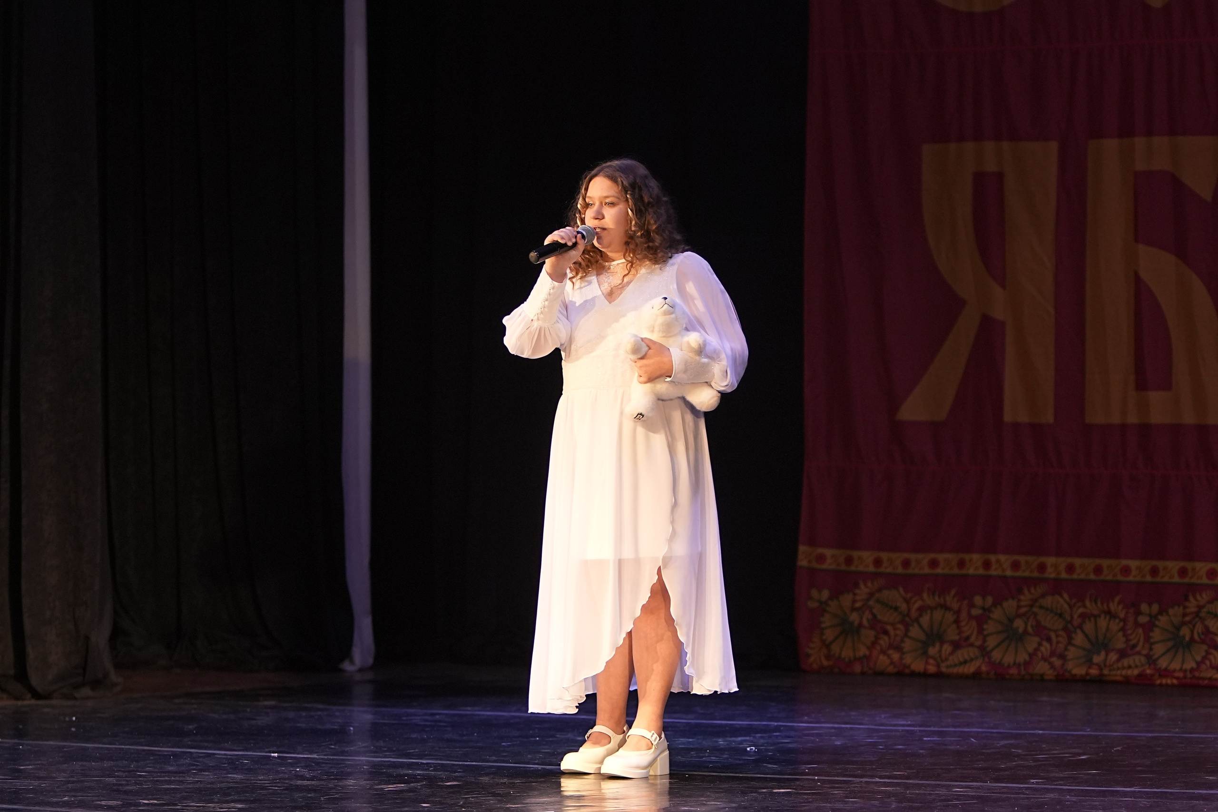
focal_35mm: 142
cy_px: 406
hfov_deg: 14.4
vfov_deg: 9.7
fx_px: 4804
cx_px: 609
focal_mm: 95
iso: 1600
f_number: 2.8
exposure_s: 1/400
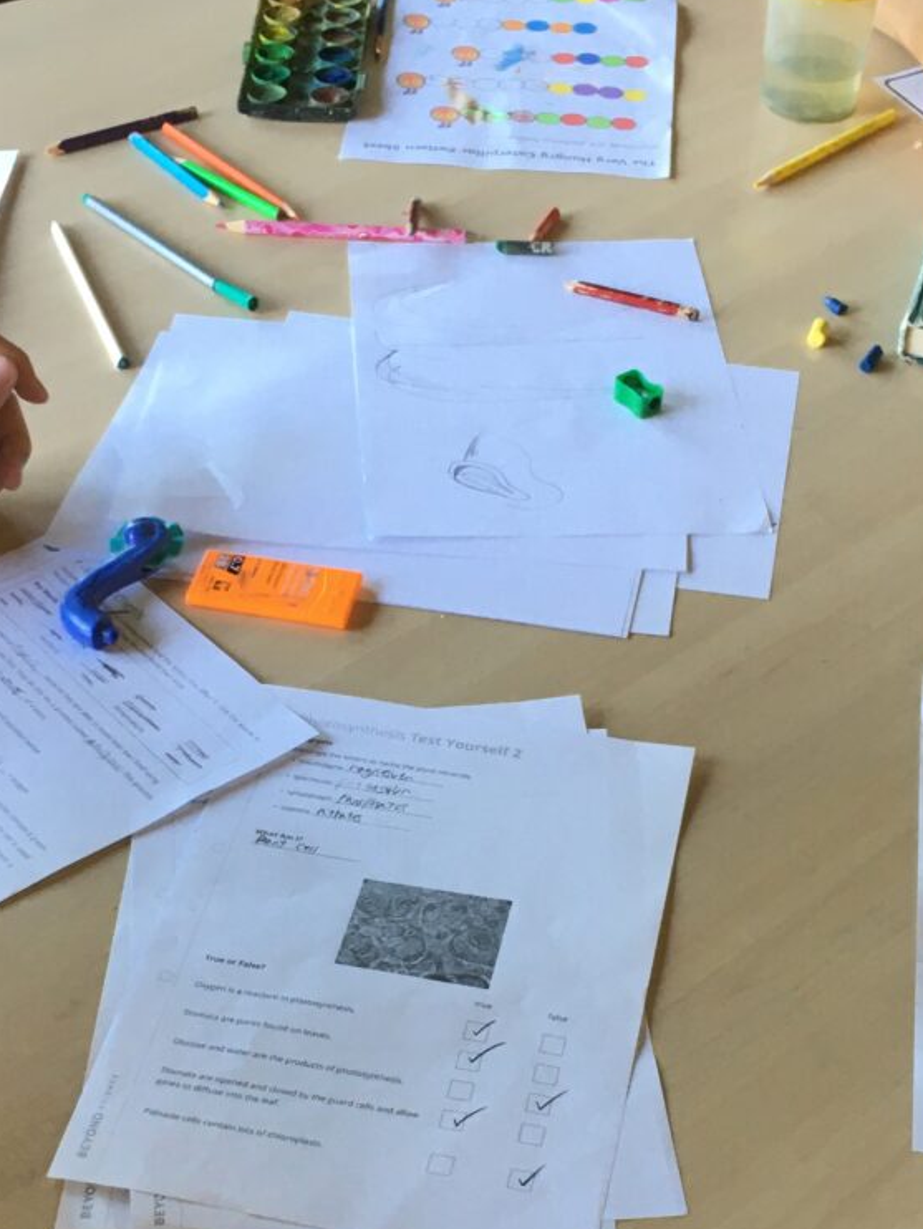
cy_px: 909
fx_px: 2132
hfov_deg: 24.4
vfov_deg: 31.6
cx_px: 467
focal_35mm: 60
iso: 40
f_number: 2.2
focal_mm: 4.15
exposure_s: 1/33
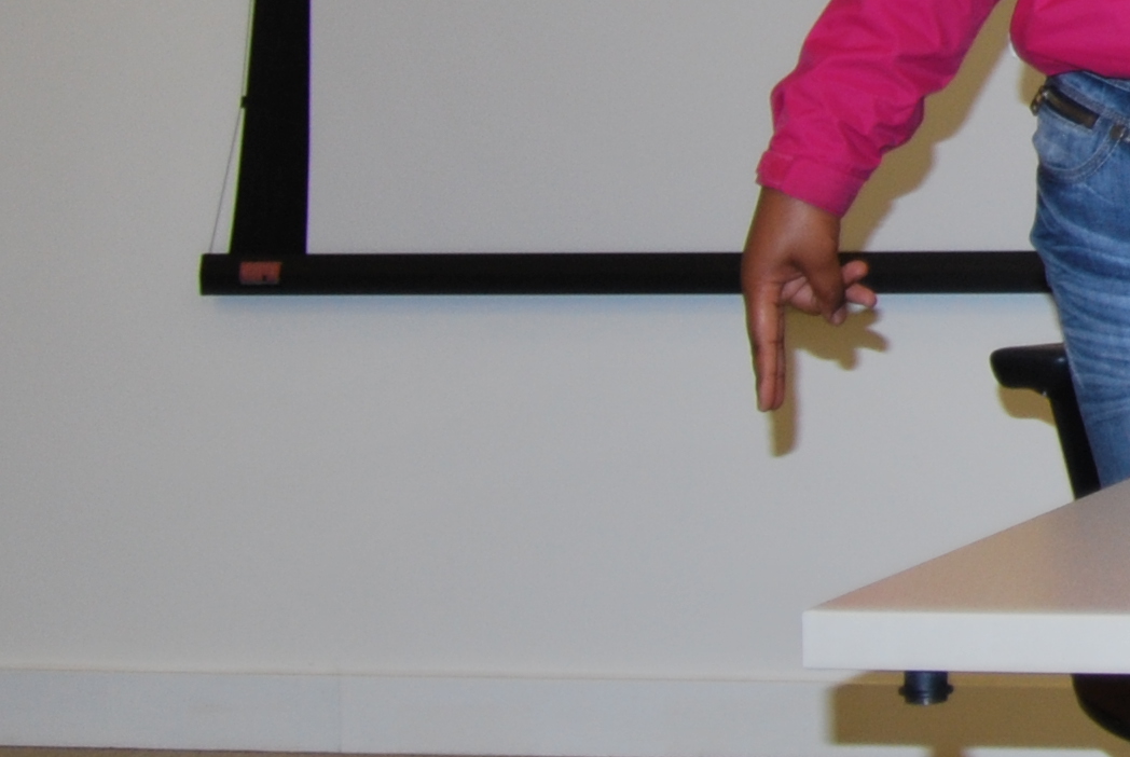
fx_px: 4181
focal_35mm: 133
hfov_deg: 14.0
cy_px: -250
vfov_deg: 10.1
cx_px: 1898
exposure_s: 1/60
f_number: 3.5
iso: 200
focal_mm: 24
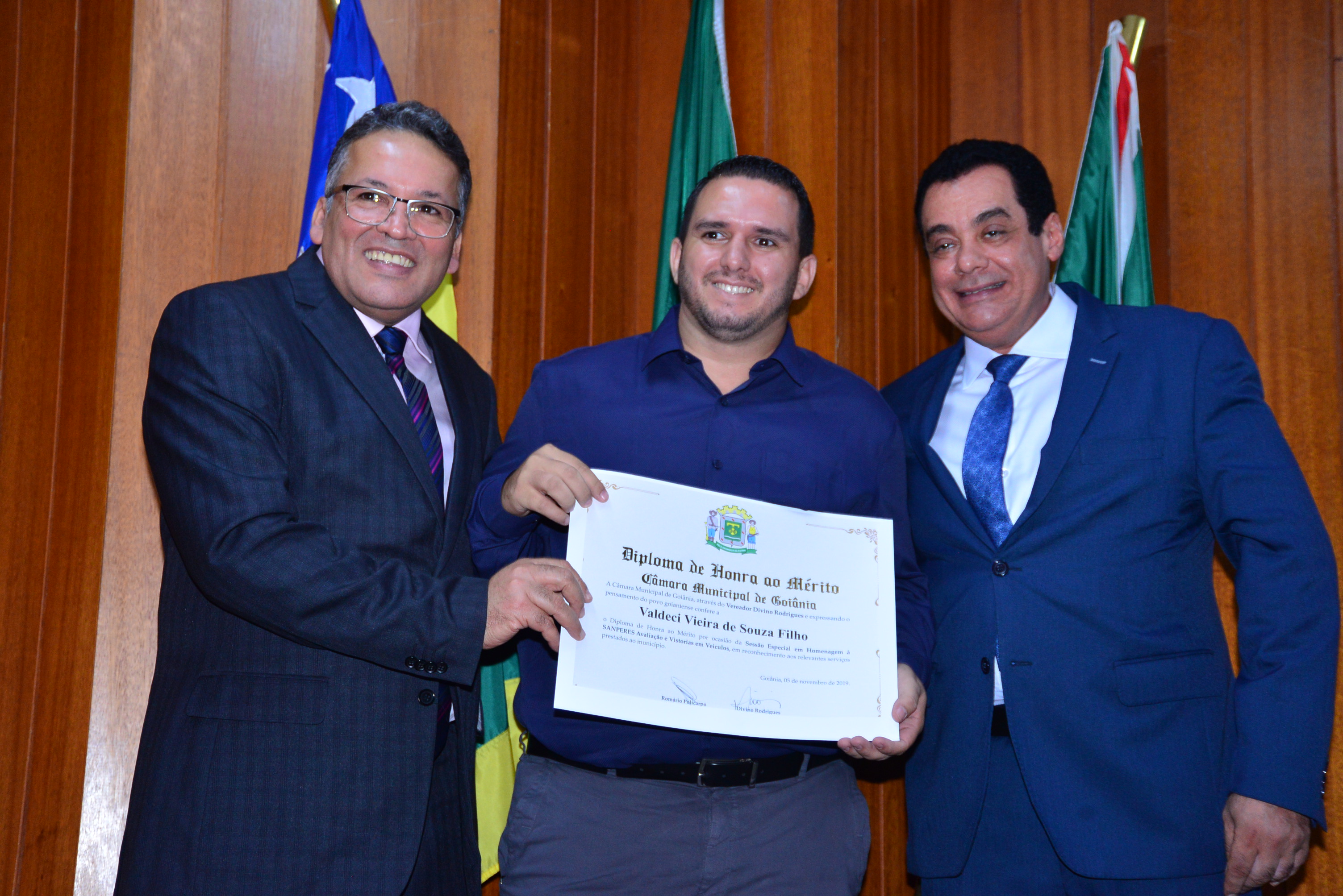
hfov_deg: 32.4
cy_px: 448
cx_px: 672
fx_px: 2314
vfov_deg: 21.9
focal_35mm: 62
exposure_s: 1/125
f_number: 5
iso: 2000
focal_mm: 62
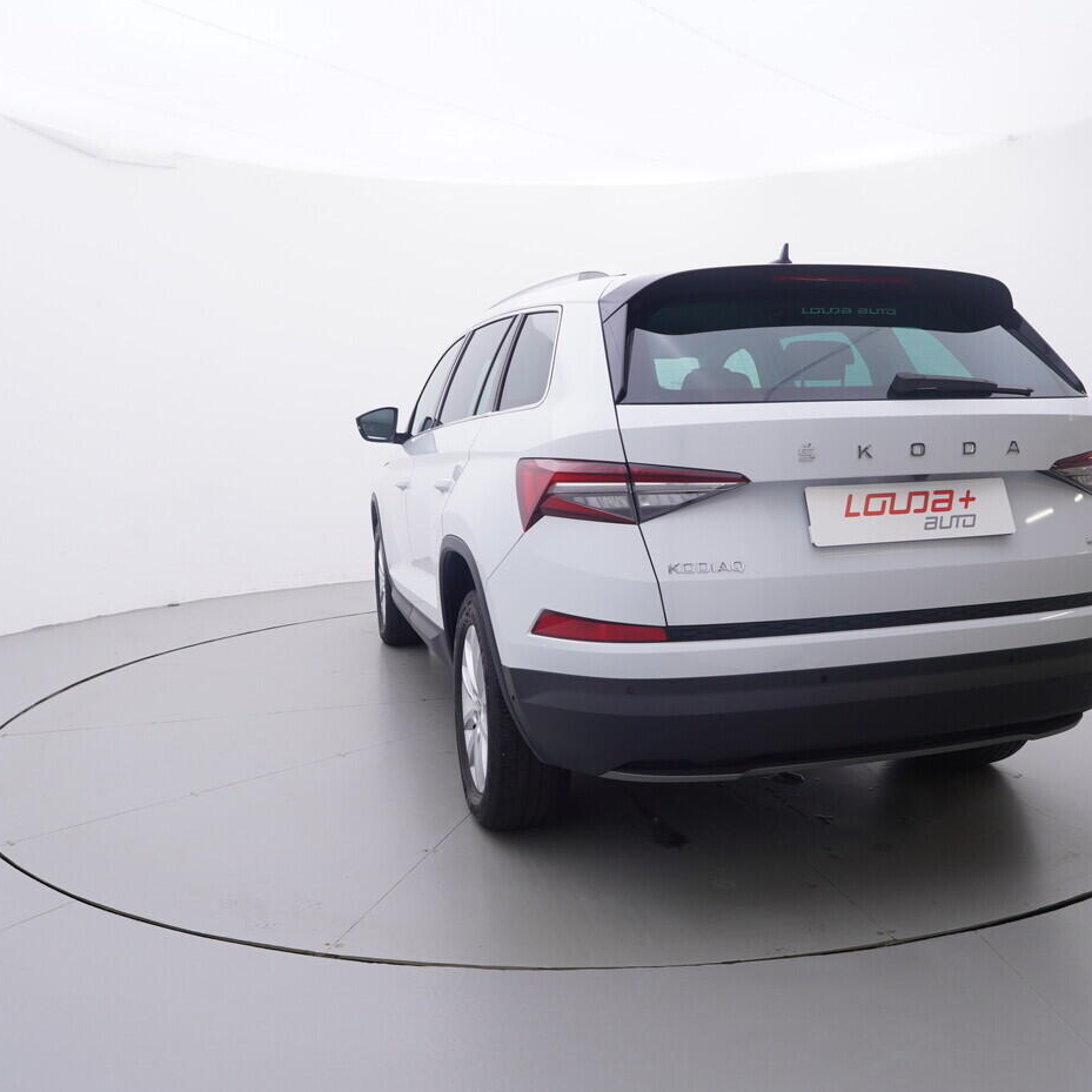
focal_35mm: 30
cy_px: 544
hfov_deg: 54.5
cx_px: 604
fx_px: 1059
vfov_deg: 54.6
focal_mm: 15
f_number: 5
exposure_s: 1/80
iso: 200
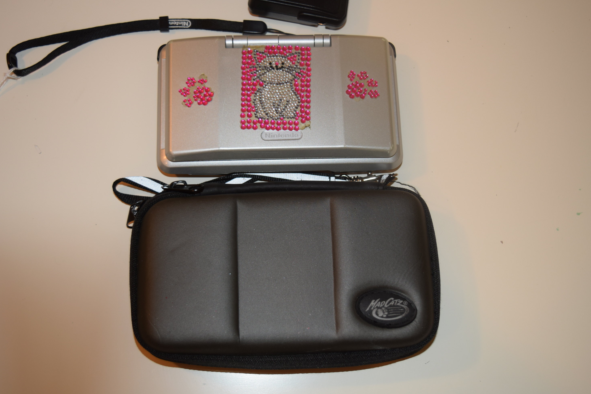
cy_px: 193
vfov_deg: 29.2
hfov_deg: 42.7
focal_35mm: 46
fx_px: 755
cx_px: 291
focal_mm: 30
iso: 280
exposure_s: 1/80
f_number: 4.2
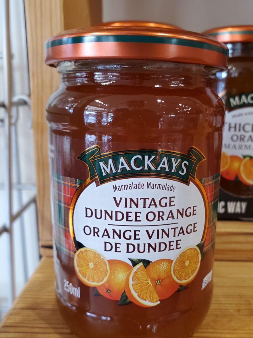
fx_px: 331
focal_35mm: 34
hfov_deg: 41.6
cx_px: 150
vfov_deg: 53.6
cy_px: 201
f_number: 2.4
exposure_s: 1/40
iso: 250
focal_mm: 4.3
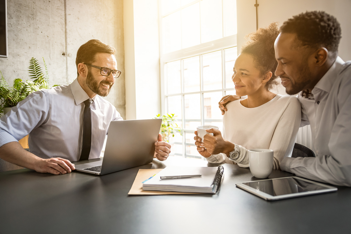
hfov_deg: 67.4
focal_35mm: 27
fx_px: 263
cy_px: 117
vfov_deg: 47.9
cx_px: 176
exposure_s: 1/160
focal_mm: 18
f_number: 1.8
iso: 400
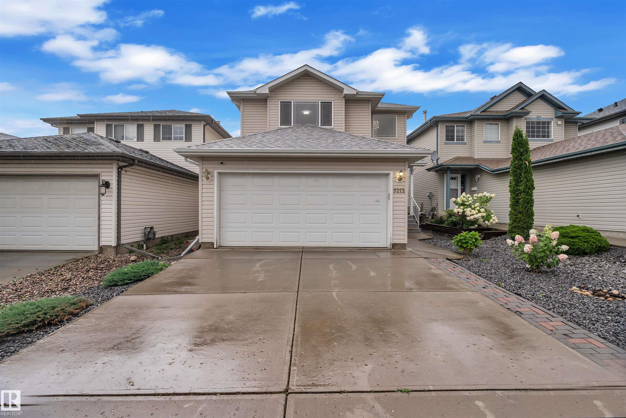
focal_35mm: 16
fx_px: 287
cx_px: 313
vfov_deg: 72.1
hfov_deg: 95.0
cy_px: 209
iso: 320
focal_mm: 11
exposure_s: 1/250
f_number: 4
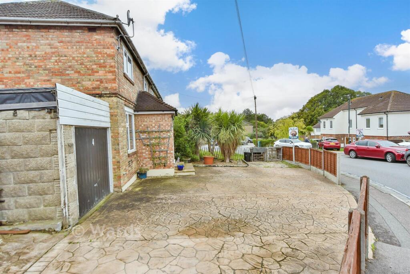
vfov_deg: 70.5
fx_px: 194
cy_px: 137
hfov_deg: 93.3
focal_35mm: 17
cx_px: 205
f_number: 8
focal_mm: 11.5
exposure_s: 1/250
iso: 500
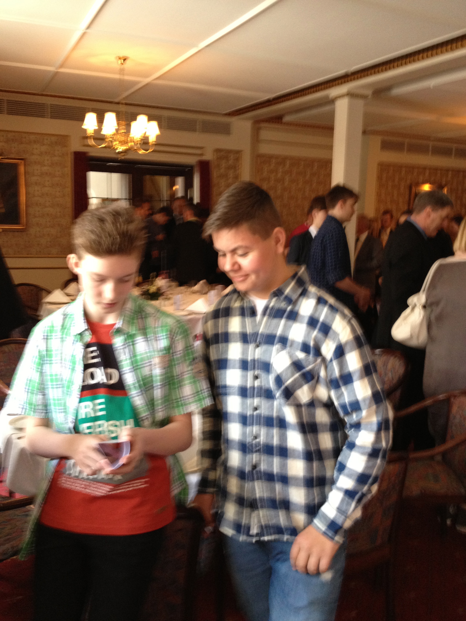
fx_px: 628
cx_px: 233
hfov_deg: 40.7
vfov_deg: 52.6
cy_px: 310
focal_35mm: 35
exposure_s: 1/20
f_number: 2.4
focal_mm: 4.28
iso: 160
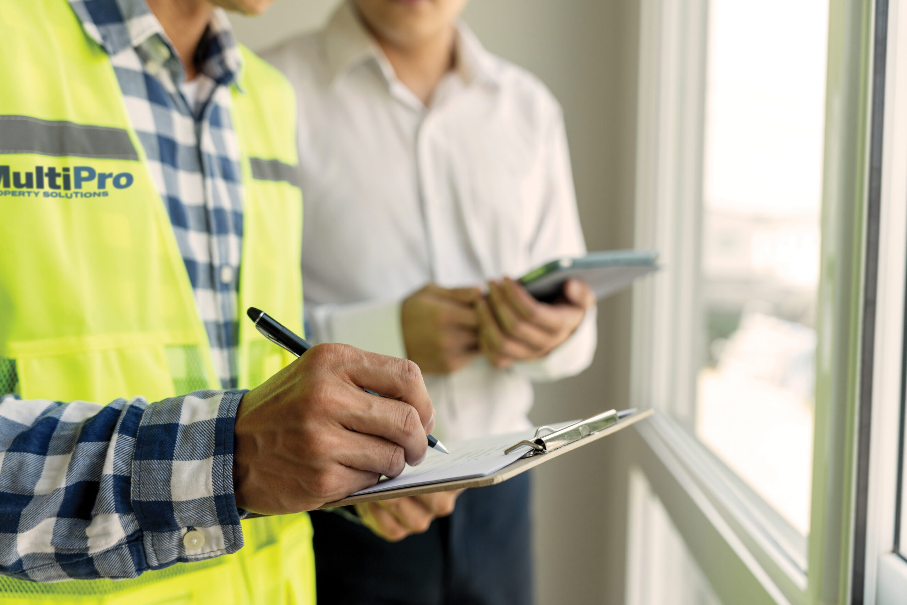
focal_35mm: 42
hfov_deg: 46.8
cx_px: 454
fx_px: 1048
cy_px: 302
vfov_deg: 32.2
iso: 400
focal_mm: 41.6
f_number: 3.5
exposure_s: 1/1000
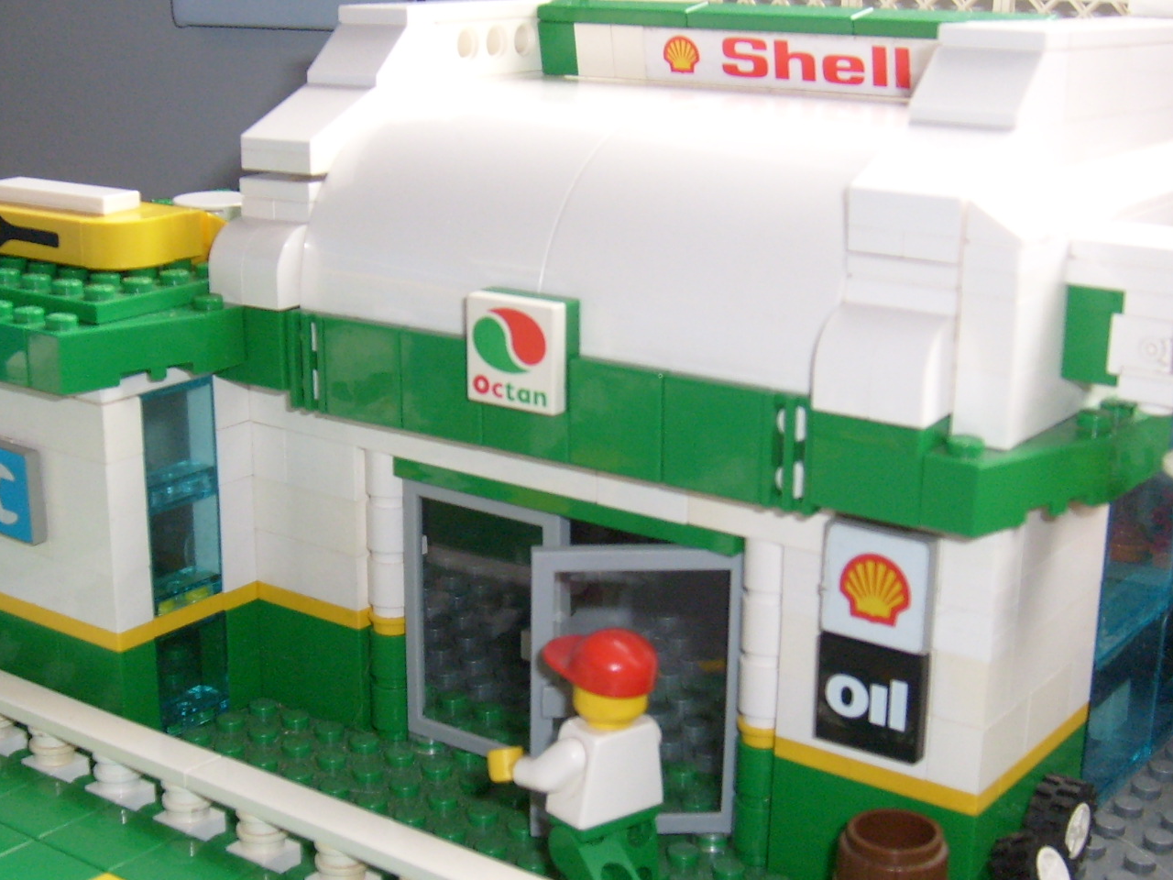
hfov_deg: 34.3
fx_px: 1898
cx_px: 526
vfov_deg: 26.1
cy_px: 440
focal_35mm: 56
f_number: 2.8
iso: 100
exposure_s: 1/45
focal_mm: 5.8
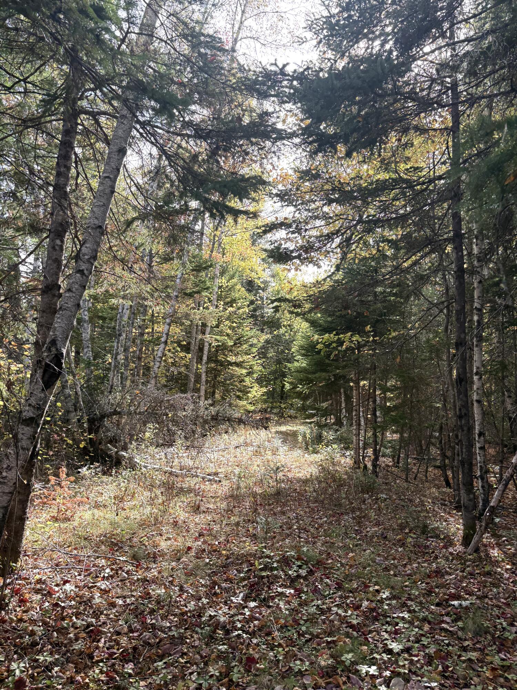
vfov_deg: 67.3
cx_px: 258
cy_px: 345
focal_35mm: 26
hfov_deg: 53.1
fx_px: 518
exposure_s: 1/571
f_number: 1.6
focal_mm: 5.96
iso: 64
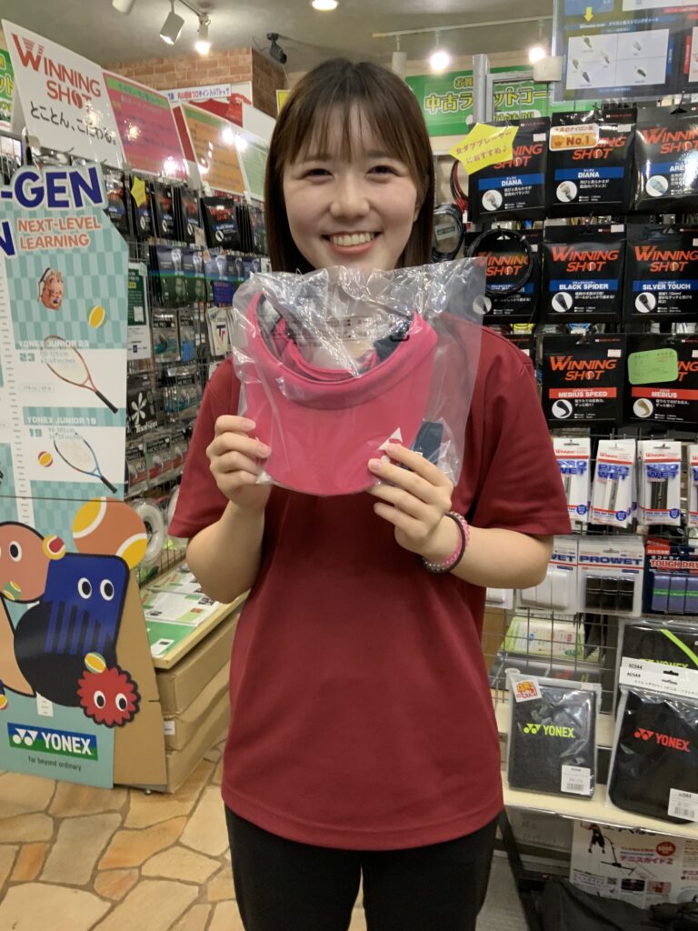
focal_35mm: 29
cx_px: 349
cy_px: 466
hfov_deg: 48.2
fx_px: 780
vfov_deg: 61.7
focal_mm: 3
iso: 125
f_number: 1.8
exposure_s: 1/50
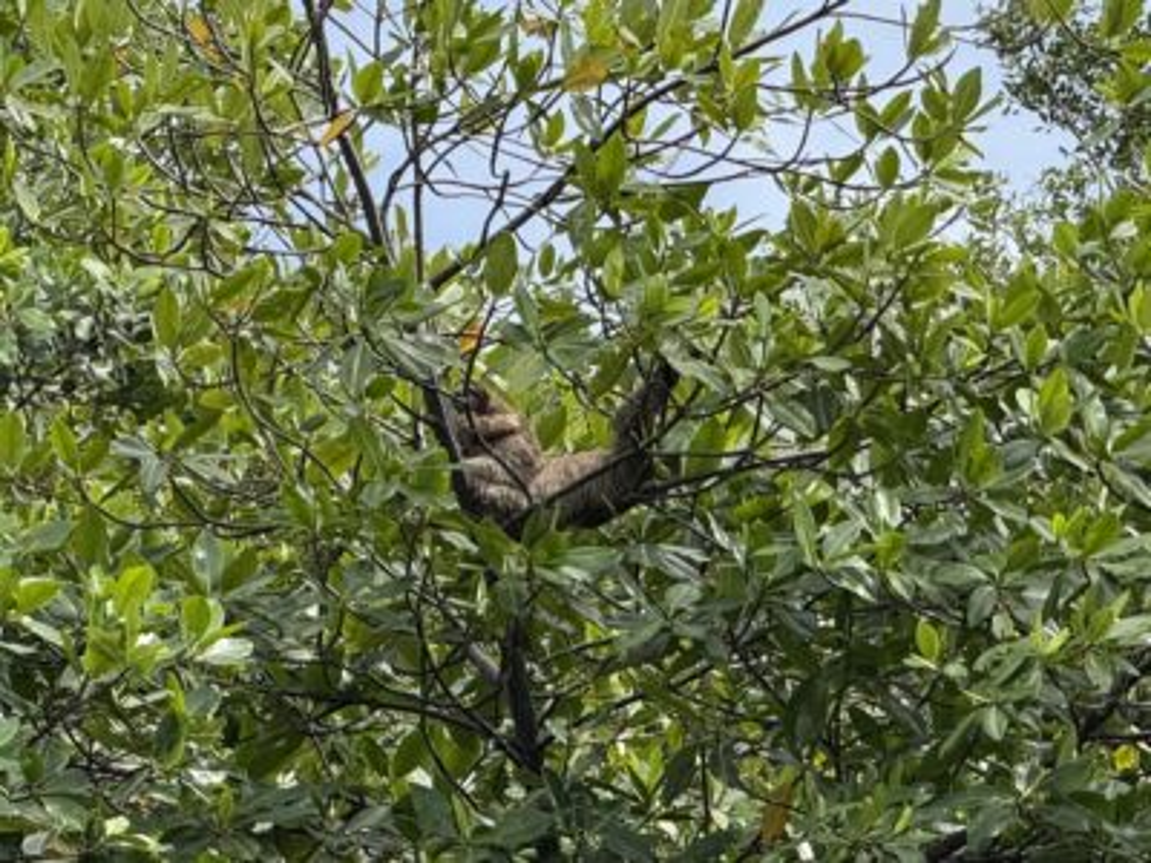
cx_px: 576
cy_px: 432
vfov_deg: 12.3
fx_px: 3990
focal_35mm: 120
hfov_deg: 16.4
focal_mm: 15.66
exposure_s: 1/1294
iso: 50
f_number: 2.8
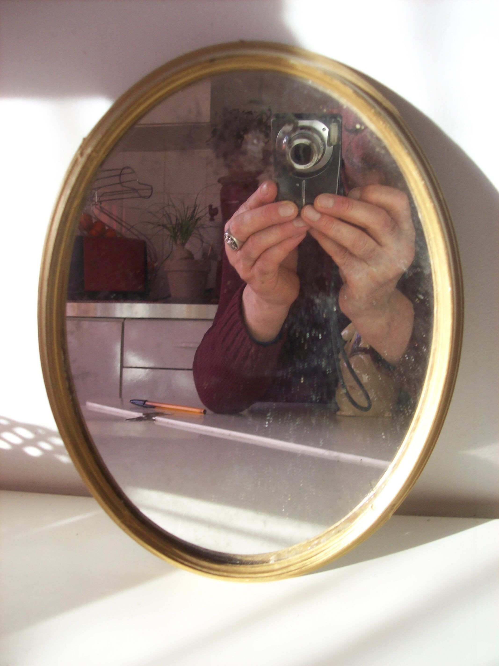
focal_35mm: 36
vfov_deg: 51.4
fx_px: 692
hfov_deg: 39.6
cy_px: 333
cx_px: 250
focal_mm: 6
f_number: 2.7
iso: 80
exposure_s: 1/68.4
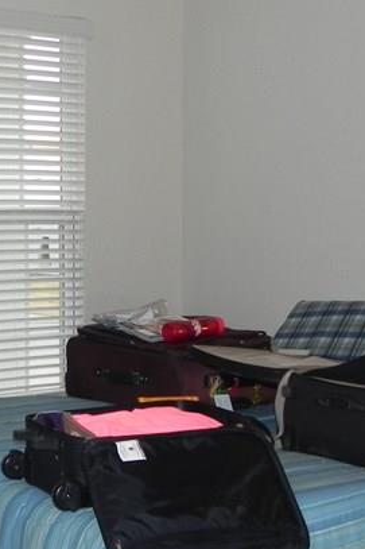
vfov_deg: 29.6
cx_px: 38
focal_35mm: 68
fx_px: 1035
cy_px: 302
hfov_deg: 19.6
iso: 200
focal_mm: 4.6
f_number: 2.8
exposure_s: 1/30
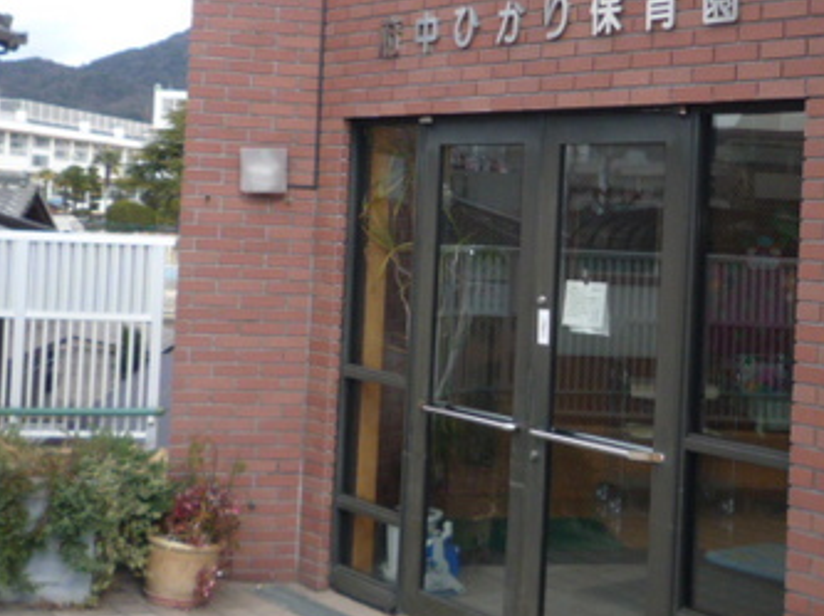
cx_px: 596
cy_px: 181
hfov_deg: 29.9
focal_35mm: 64
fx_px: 1522
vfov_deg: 22.7
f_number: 2.8
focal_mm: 4.4
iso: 100
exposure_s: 1/400
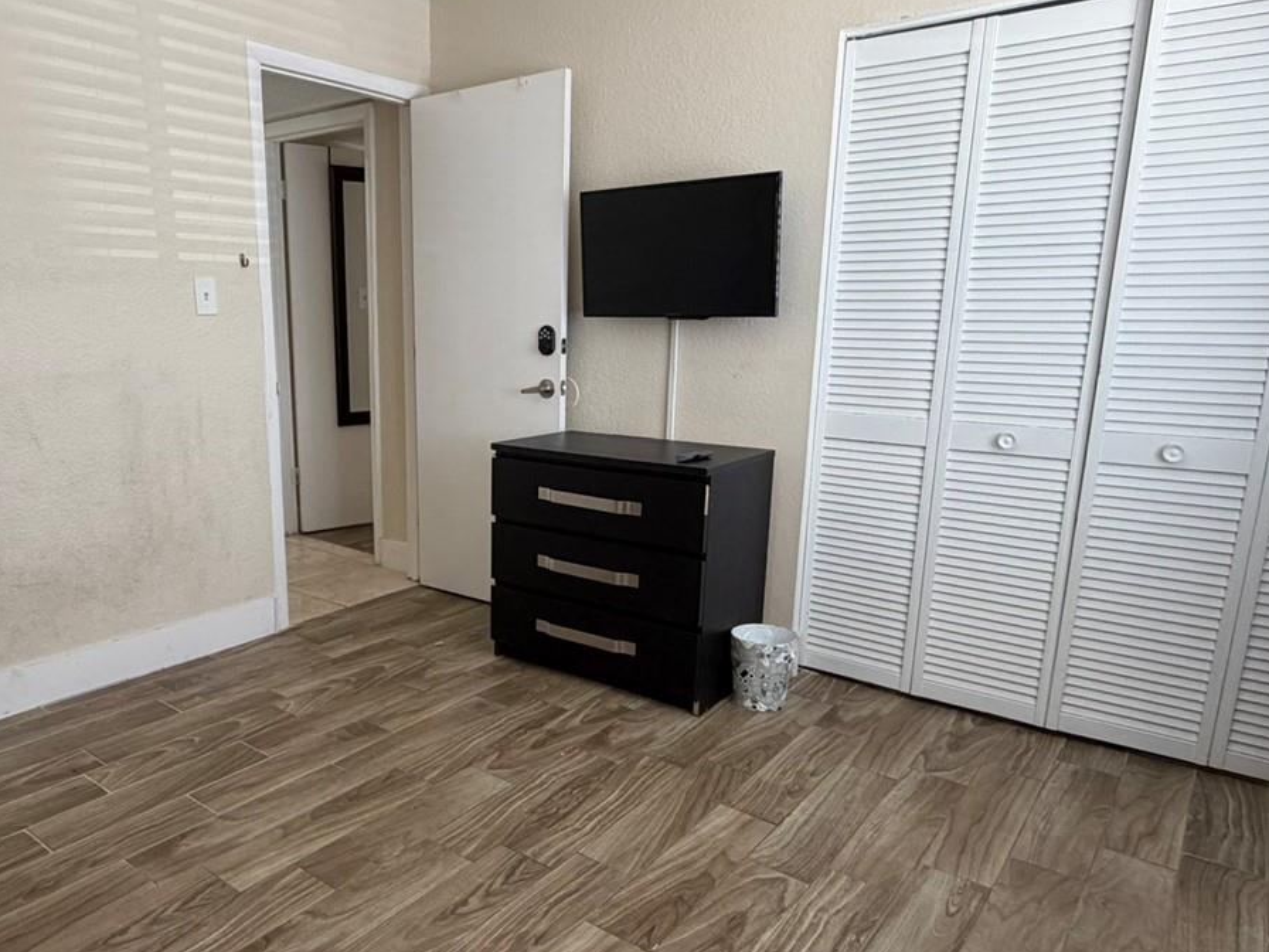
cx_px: 493
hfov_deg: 68.5
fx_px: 916
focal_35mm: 25
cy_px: 518
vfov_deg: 54.8
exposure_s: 1/121
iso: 200
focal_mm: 2.22
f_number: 2.2
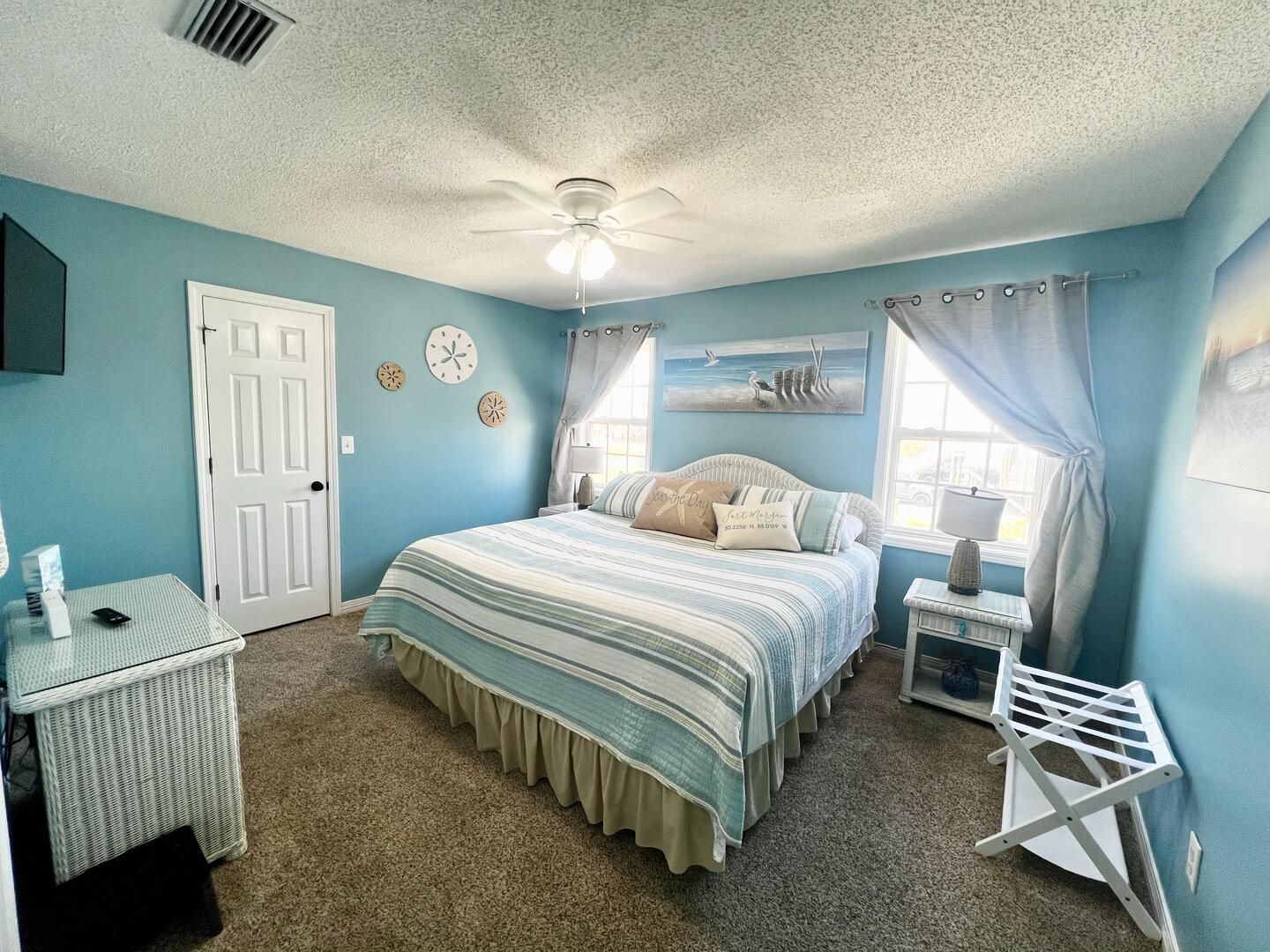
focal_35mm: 13
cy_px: 476
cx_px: 635
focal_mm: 1.57
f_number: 1.8
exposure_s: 1/120
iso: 80
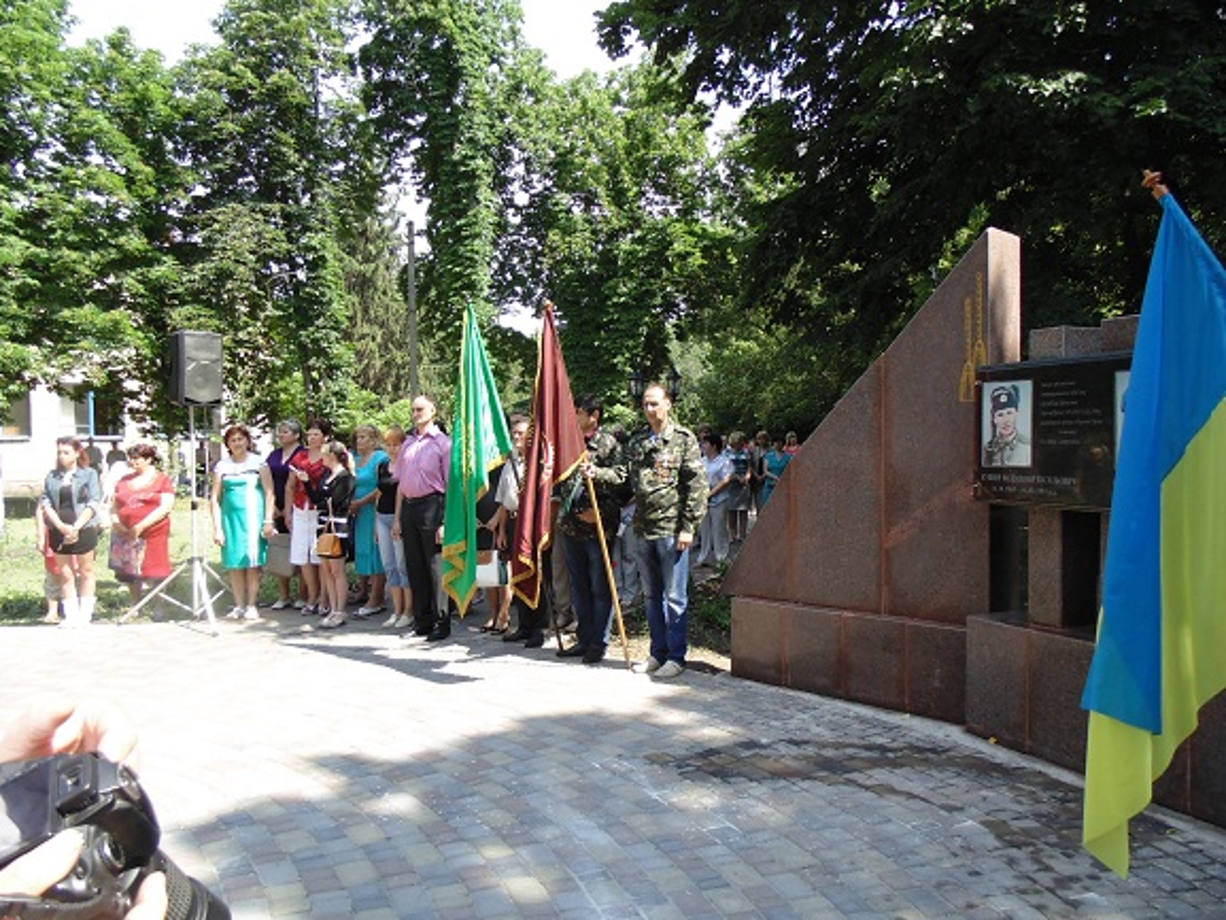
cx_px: 591
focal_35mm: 26
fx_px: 921
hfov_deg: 67.3
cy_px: 474
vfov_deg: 53.1
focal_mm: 4.5
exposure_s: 1/200
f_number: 3.1
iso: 80
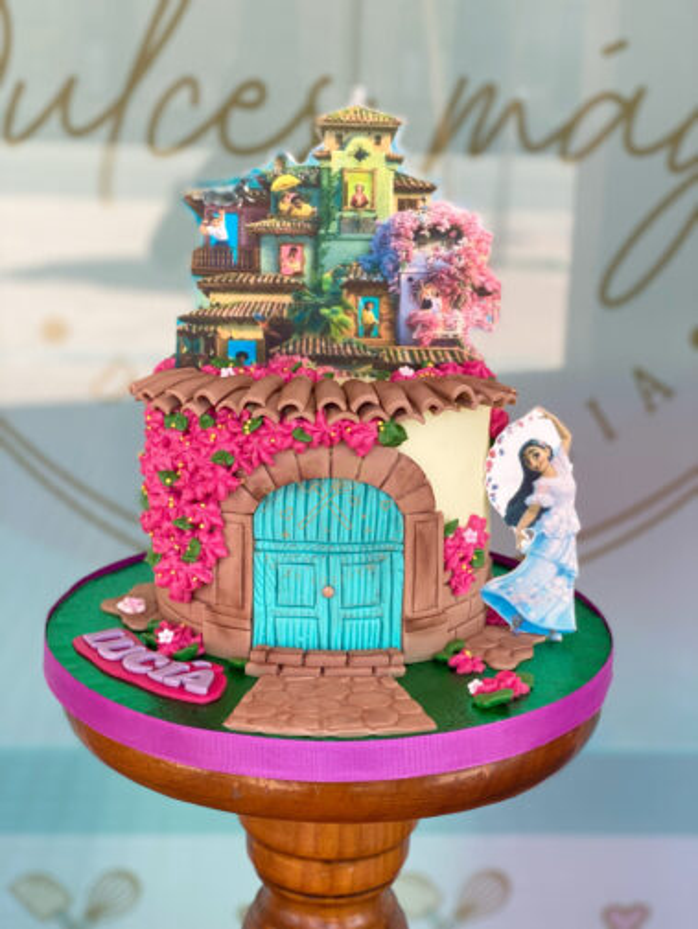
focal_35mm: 52
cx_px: 349
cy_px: 464
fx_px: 1397
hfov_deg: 28.0
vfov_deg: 36.8
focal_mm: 6
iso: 32
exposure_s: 1/122
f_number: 2
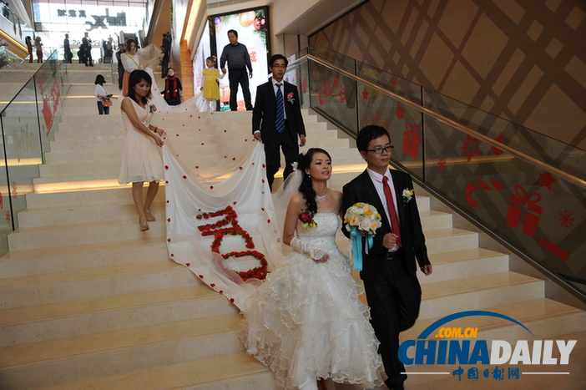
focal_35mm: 30
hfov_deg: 62.0
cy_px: 195
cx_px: 293
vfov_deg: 43.5
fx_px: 488
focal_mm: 30
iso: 500
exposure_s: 1/60
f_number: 6.3
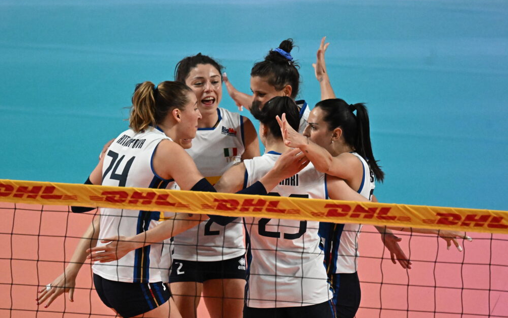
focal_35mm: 582
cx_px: 254
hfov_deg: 3.6
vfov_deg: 2.3
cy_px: 158
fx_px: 8058
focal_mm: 380
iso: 9000
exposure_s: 1/1000
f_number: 5.6
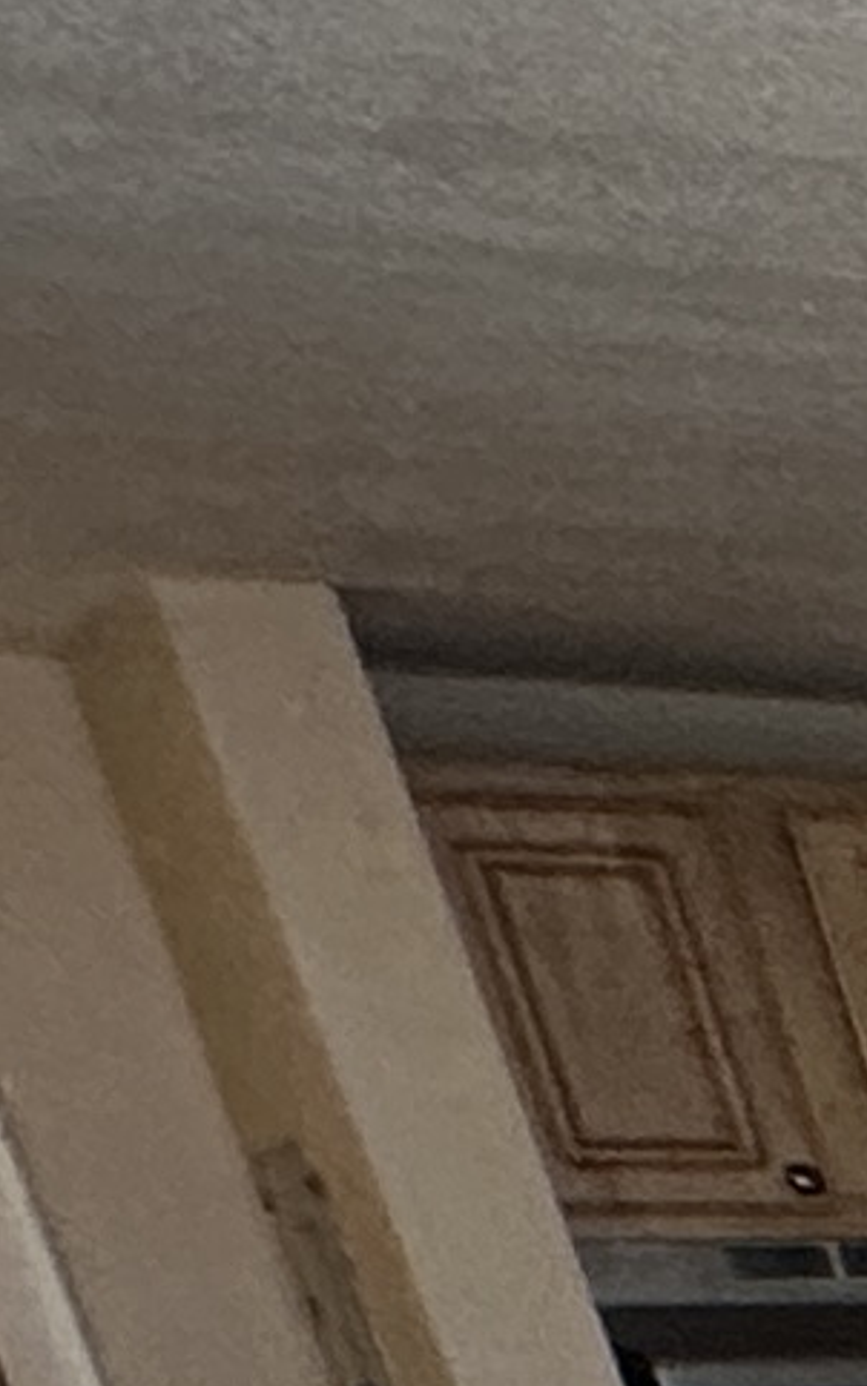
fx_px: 4687
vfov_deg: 13.7
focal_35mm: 124
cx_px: 5305
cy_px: 2961
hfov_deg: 5.1
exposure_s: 1/99
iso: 100
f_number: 2.2
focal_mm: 2.22
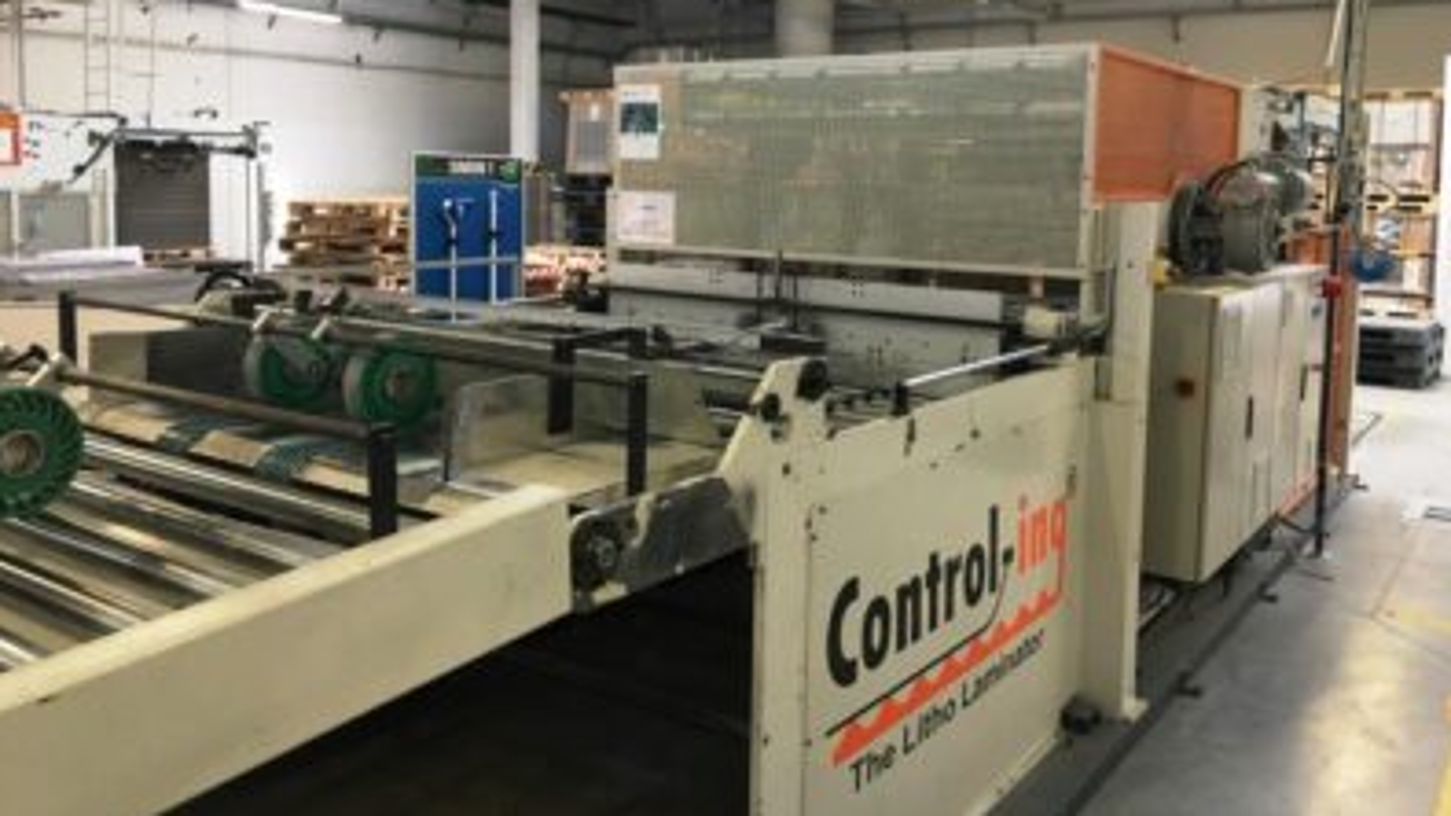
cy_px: 290
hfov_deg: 61.0
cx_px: 724
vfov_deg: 36.4
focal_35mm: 32
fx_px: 1231
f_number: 2.2
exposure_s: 1/33
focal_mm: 4.15
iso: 125
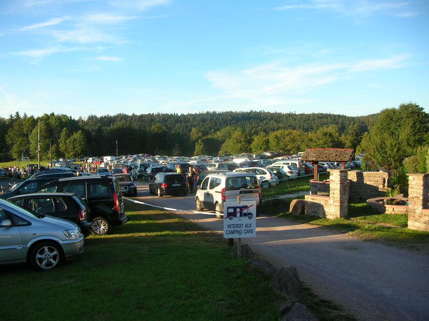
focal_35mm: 35
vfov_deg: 40.7
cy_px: 160
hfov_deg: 52.6
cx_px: 214
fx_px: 434
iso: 50
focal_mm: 5.8
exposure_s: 1/339
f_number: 2.8
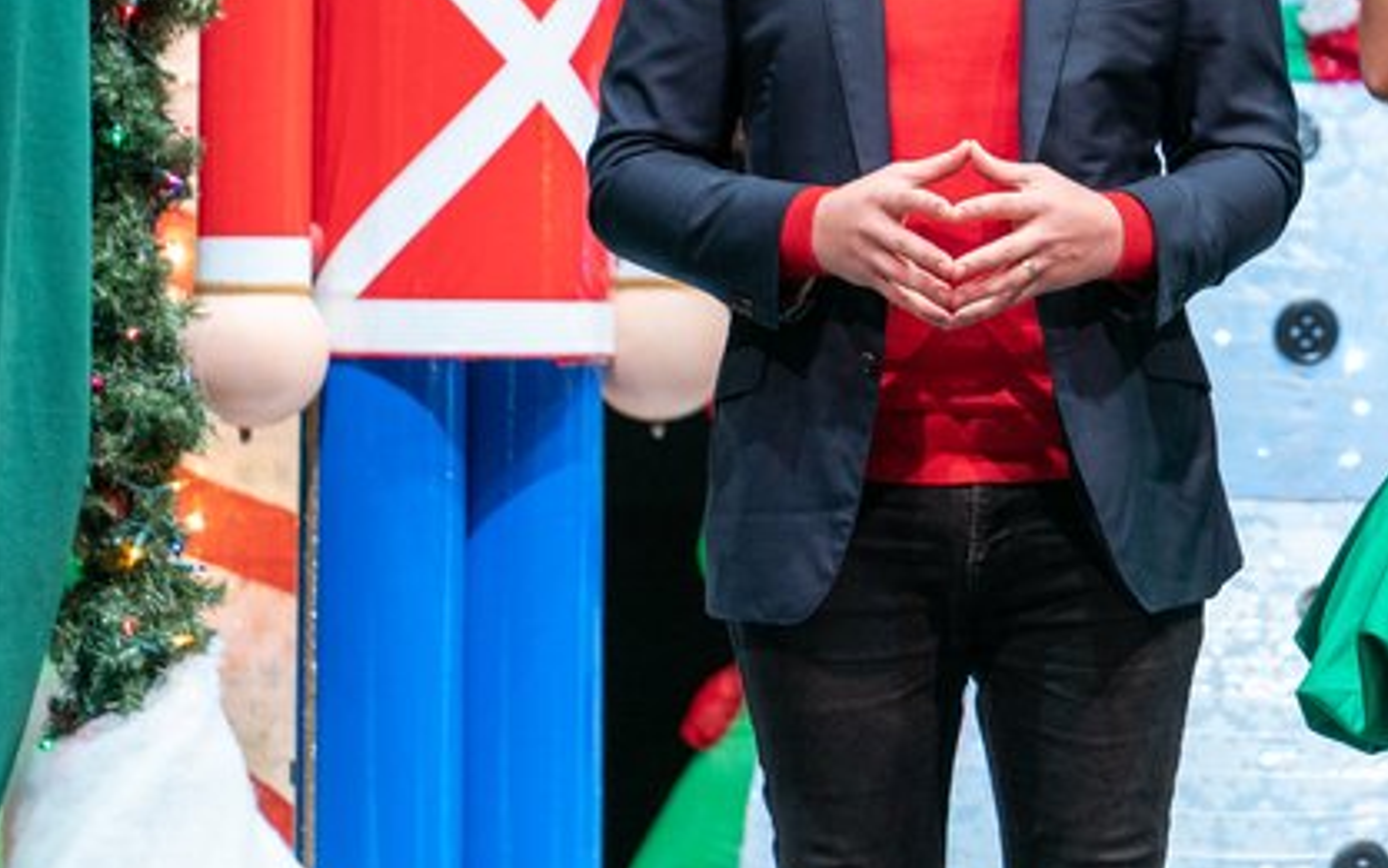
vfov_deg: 3.2
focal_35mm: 411
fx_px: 15553
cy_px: -10
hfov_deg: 5.1
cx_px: 1341
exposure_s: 1/160
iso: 1600
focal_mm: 198
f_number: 2.8
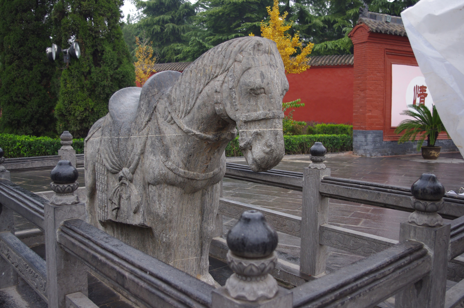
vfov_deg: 42.2
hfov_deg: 60.3
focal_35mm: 31
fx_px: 399
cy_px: 154
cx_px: 232
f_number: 4
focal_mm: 21.25
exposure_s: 1/40
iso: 200
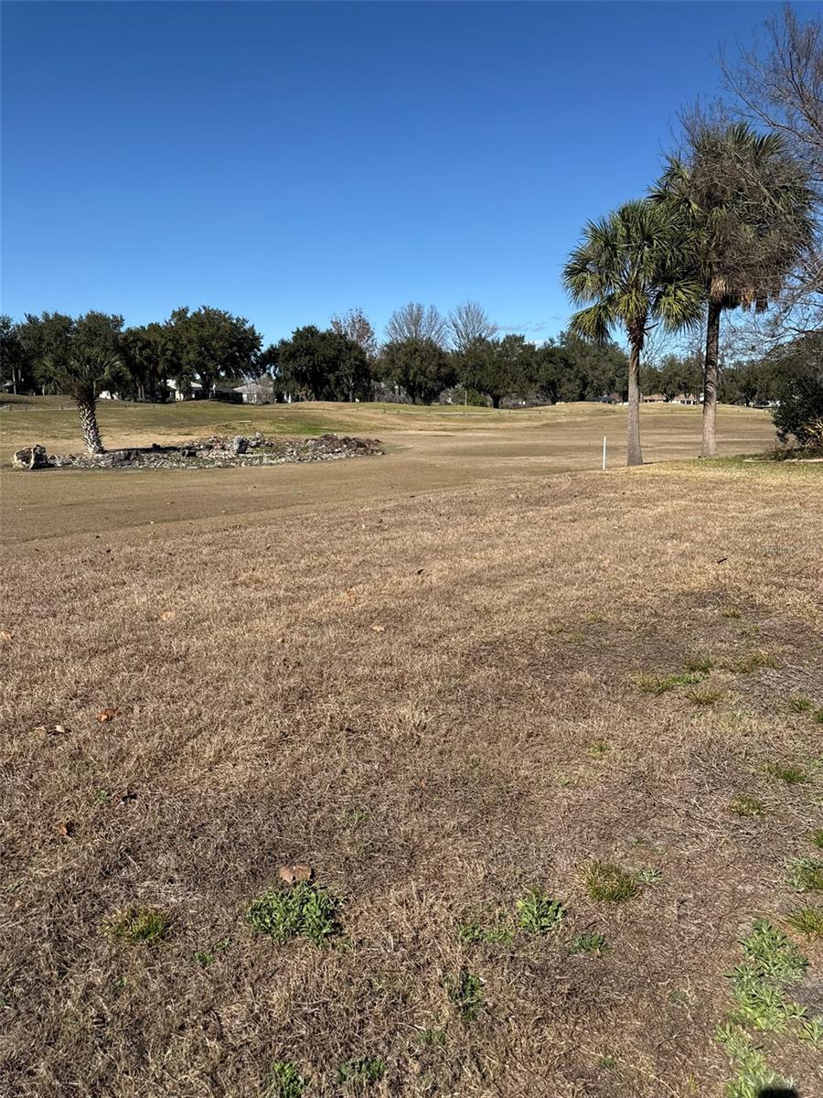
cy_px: 549
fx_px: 761
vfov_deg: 71.6
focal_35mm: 24
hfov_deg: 56.8
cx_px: 412
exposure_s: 1/6173
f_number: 1.78
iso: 80
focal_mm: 6.76
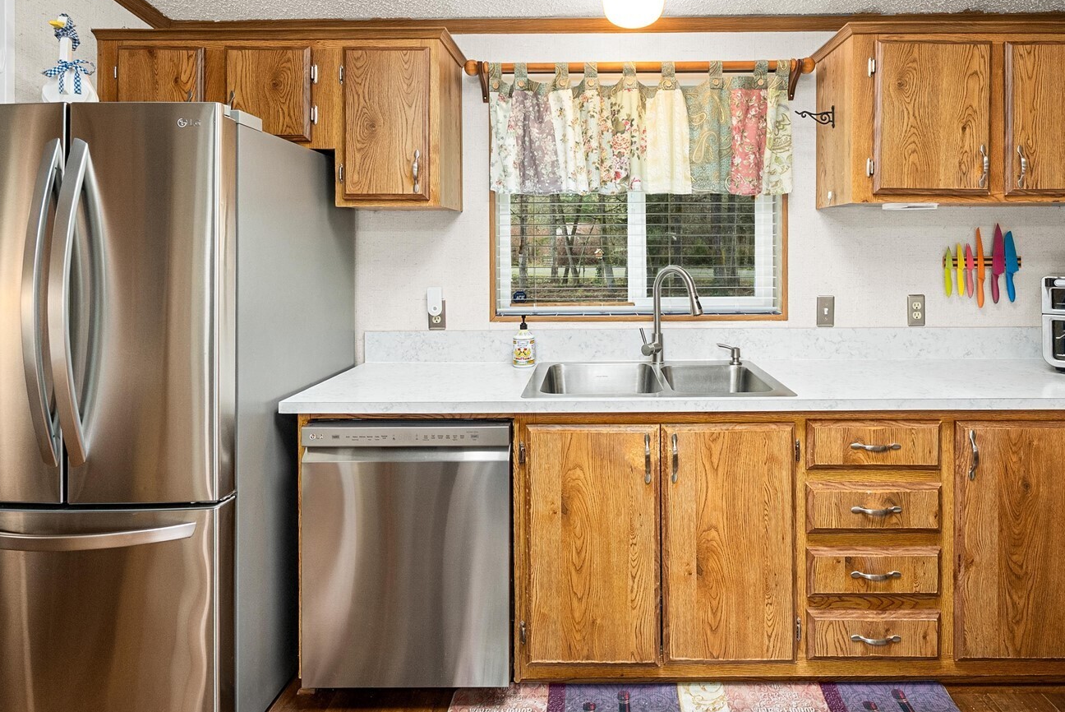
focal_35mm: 17
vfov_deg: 70.0
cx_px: 591
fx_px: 503
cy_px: 295
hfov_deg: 92.9
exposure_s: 1/15
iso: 1000
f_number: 7.1
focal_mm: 13
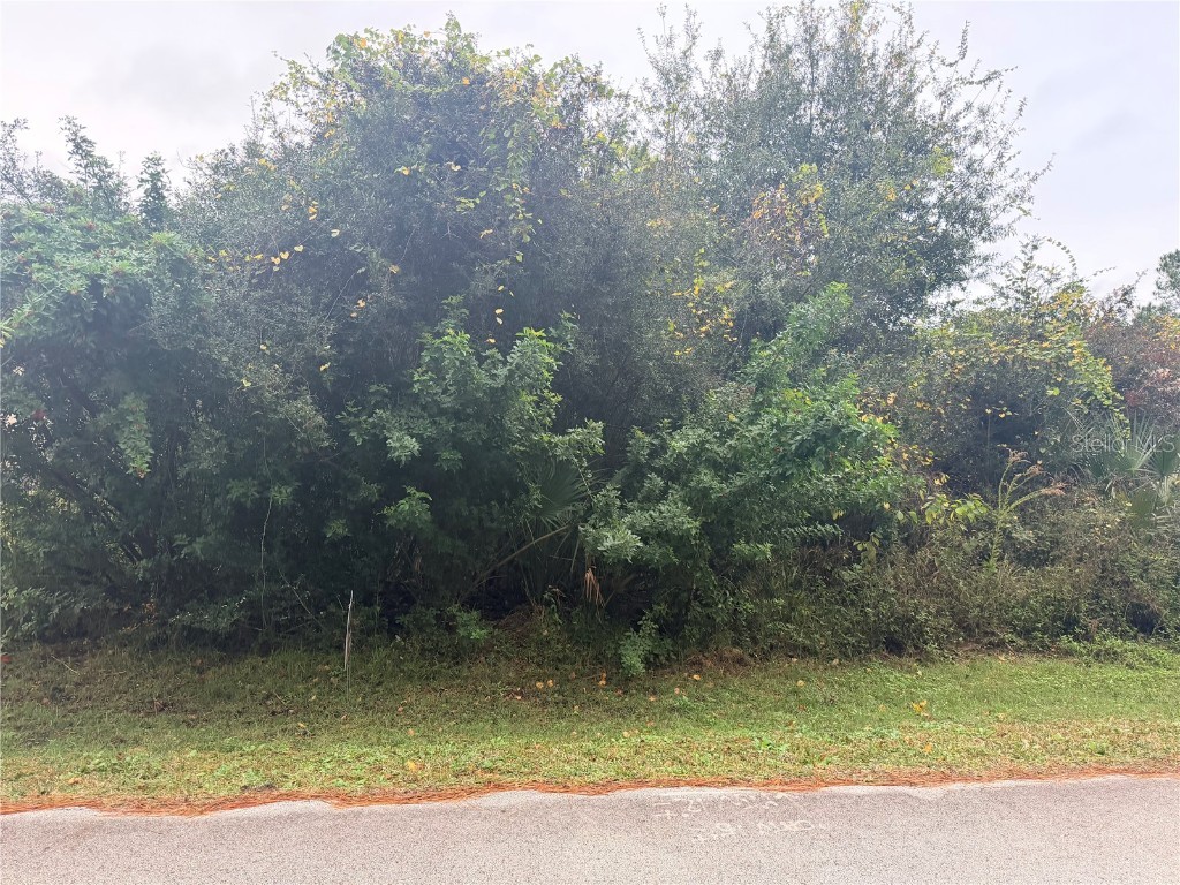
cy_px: 442
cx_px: 590
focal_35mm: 24
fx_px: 818
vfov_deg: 56.8
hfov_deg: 71.6
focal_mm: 6.76
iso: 200
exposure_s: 1/214
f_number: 1.78
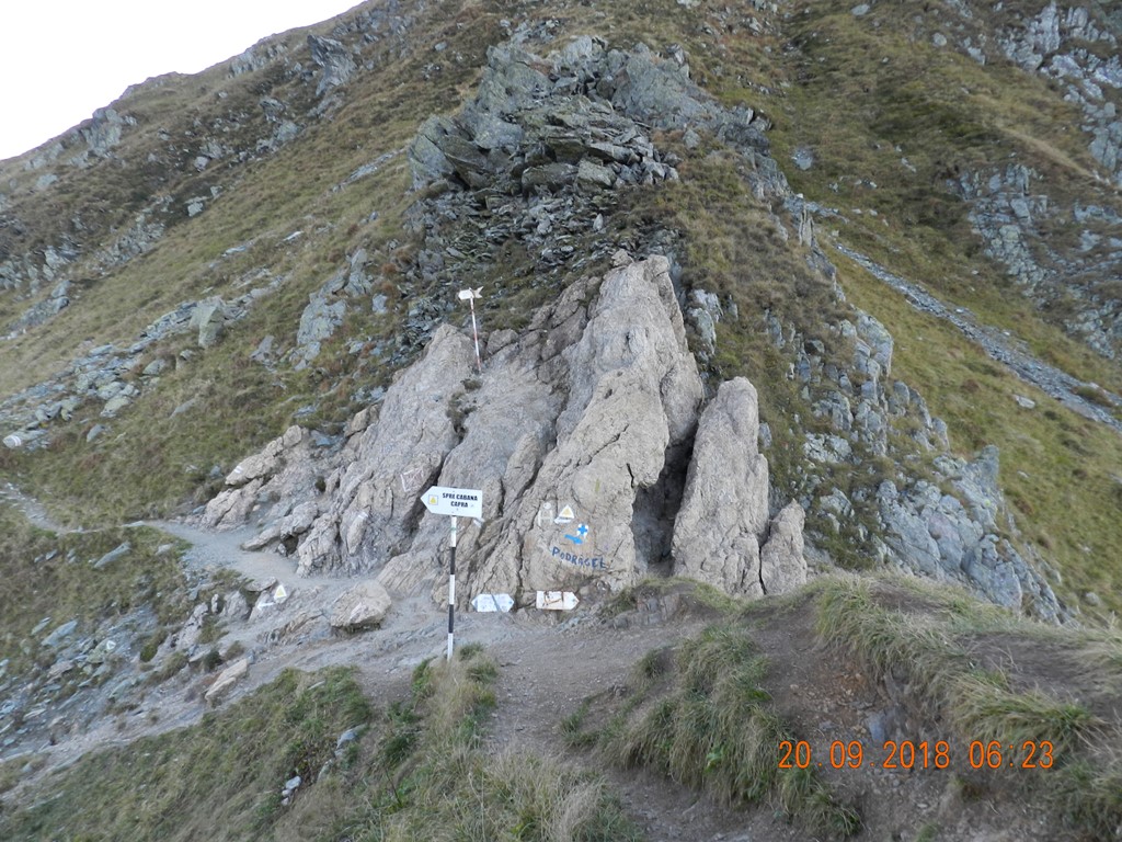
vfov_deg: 58.9
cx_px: 561
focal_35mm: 23
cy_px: 421
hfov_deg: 73.9
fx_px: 745
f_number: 3.4
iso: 160
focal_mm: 4
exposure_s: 1/50
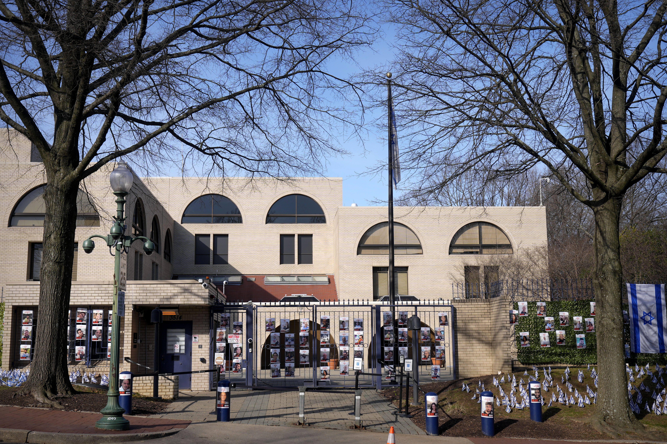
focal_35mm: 40
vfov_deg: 33.4
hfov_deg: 48.5
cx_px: 334
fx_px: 741
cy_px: 222
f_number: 4
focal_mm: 40
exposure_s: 1/1600
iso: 250
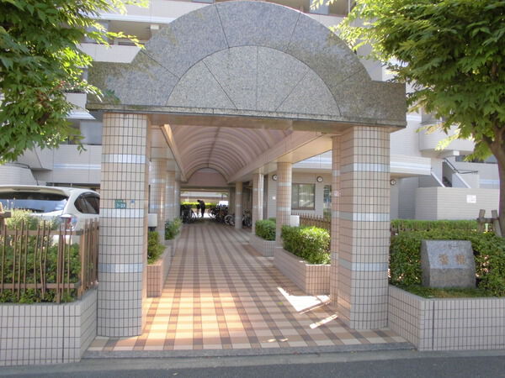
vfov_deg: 53.1
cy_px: 189
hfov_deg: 67.3
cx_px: 252
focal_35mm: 26
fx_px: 379
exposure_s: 1/125
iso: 100
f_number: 3.5
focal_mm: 4.6
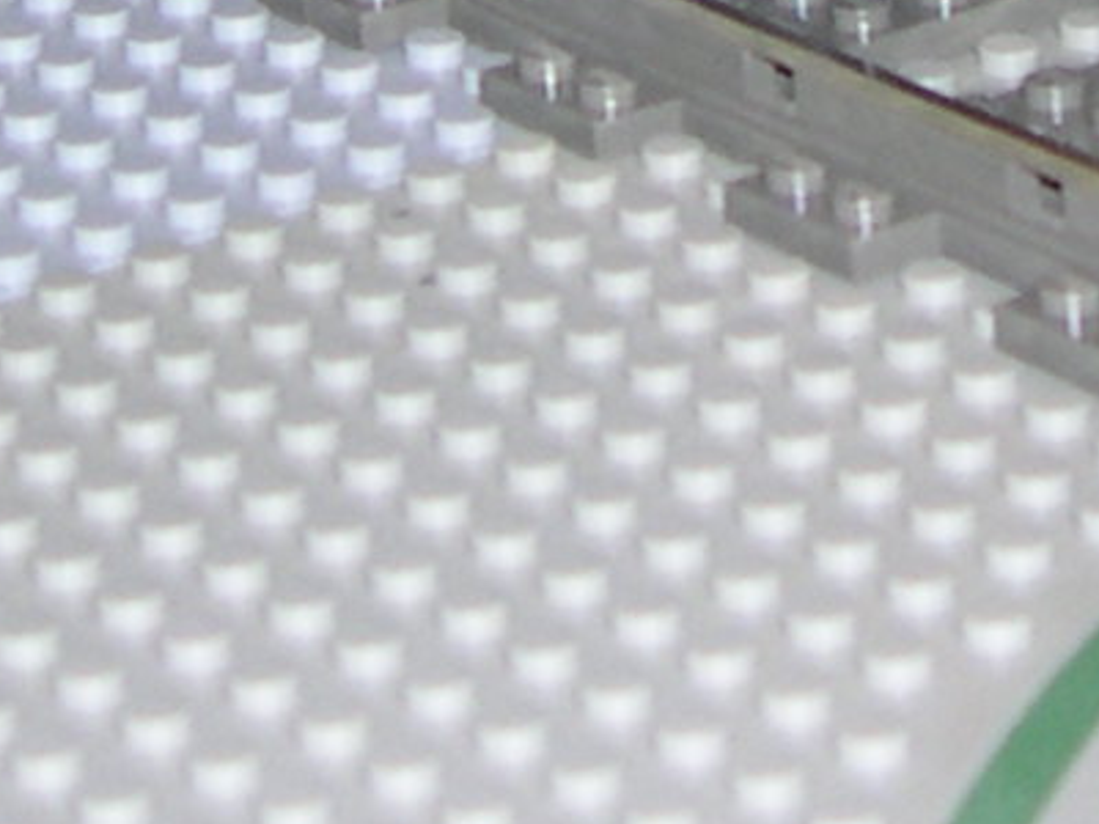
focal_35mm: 216
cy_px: -1327
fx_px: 6858
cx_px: 923
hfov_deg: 9.1
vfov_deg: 6.5
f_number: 2.8
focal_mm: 8
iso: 100
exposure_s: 1/60
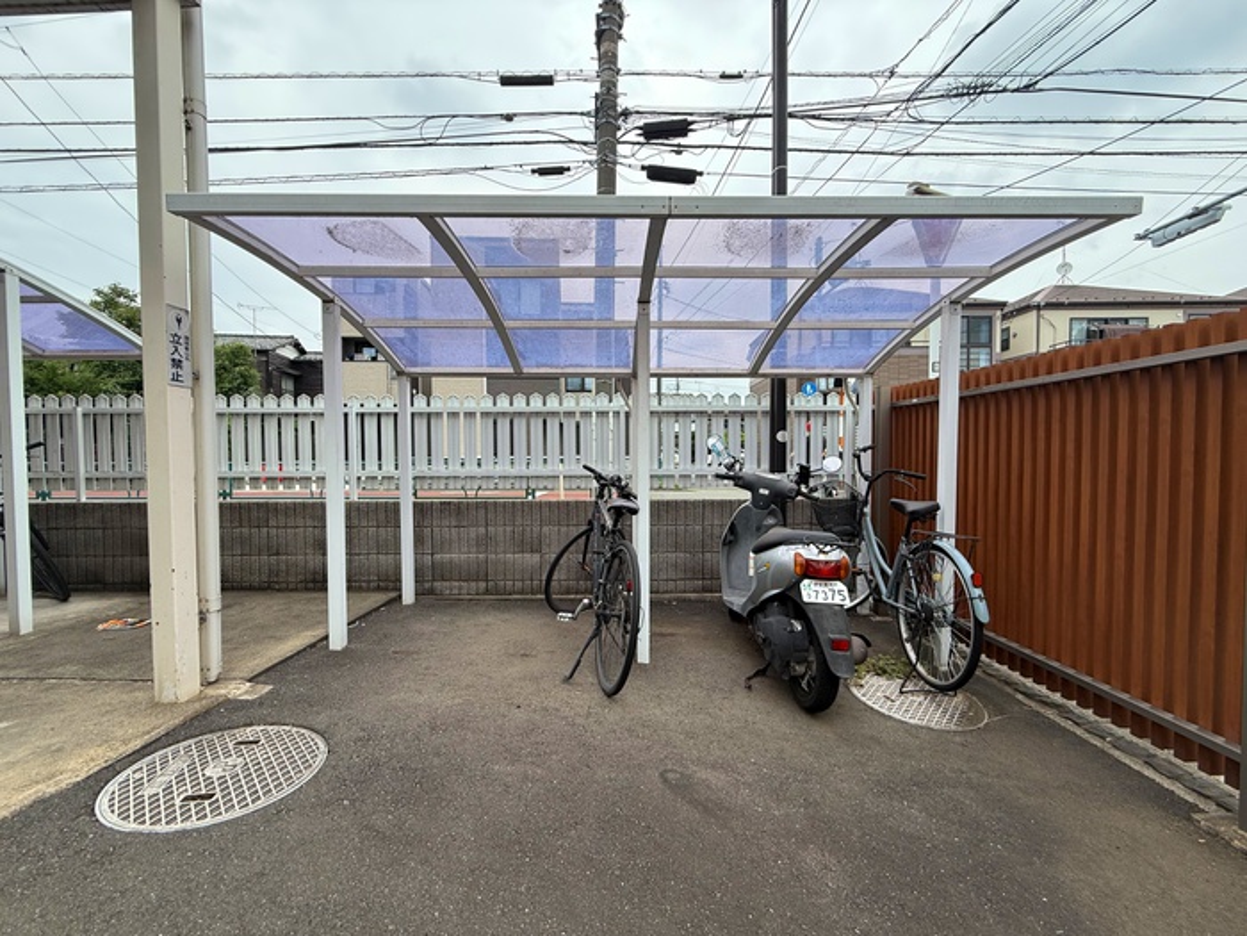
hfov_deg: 102.1
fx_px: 504
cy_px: 468
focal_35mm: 14
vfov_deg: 85.7
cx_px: 624
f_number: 2.2
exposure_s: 1/672
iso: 50
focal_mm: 2.22
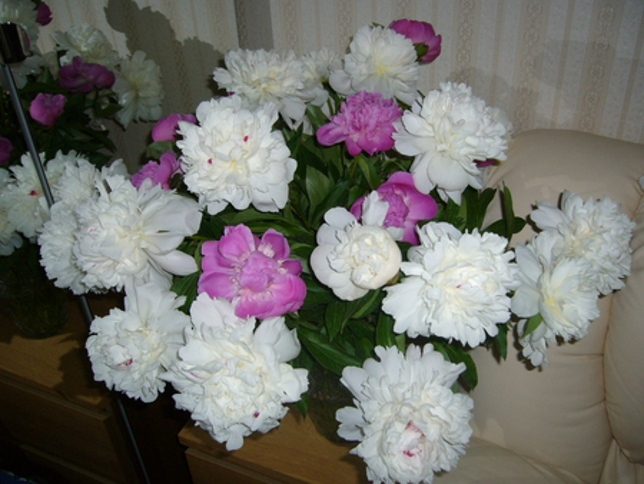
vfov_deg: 40.7
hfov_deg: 52.6
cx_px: 322
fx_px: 651
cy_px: 242
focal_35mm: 35
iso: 100
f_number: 2.8
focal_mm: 5.8
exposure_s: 1/30
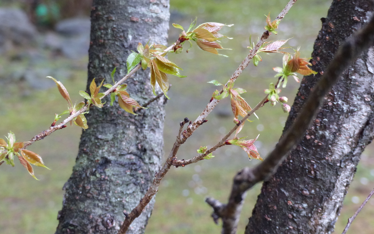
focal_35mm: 155
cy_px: 113
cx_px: 187
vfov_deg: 8.5
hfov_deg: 13.5
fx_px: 1580
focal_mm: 26.1
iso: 250
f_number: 2.8
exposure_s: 1/80
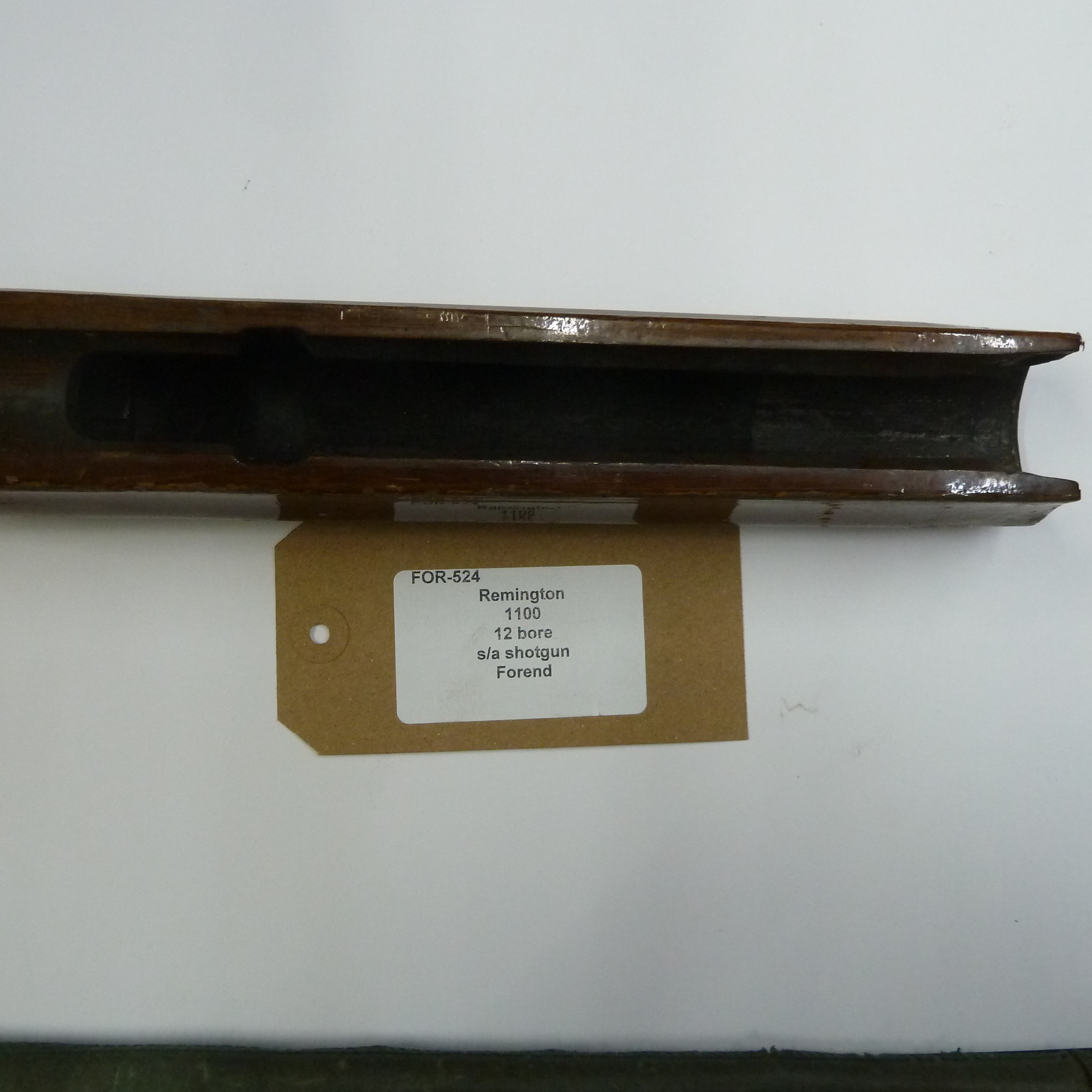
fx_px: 1071
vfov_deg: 54.0
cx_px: 468
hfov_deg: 53.8
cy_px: 537
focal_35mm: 30
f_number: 3.3
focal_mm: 4.1
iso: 320
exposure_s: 1/30
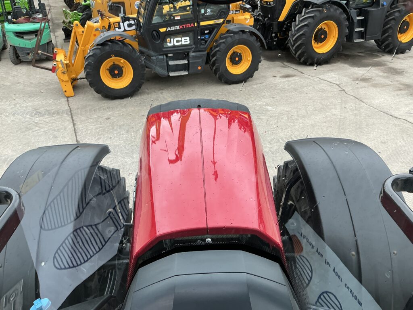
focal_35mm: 28
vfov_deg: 49.7
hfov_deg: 63.4
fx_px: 334
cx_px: 206
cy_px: 155
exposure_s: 1/122
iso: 50
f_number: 1.8
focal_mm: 3
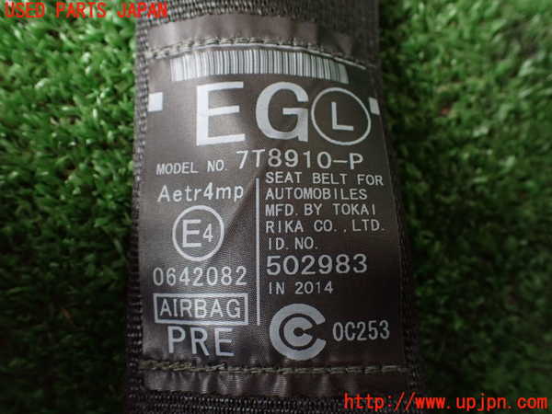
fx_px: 478
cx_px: 276
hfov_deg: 60.0
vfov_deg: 46.8
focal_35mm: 30
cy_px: 207
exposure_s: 1/60
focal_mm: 5.4
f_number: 2.3
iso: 800
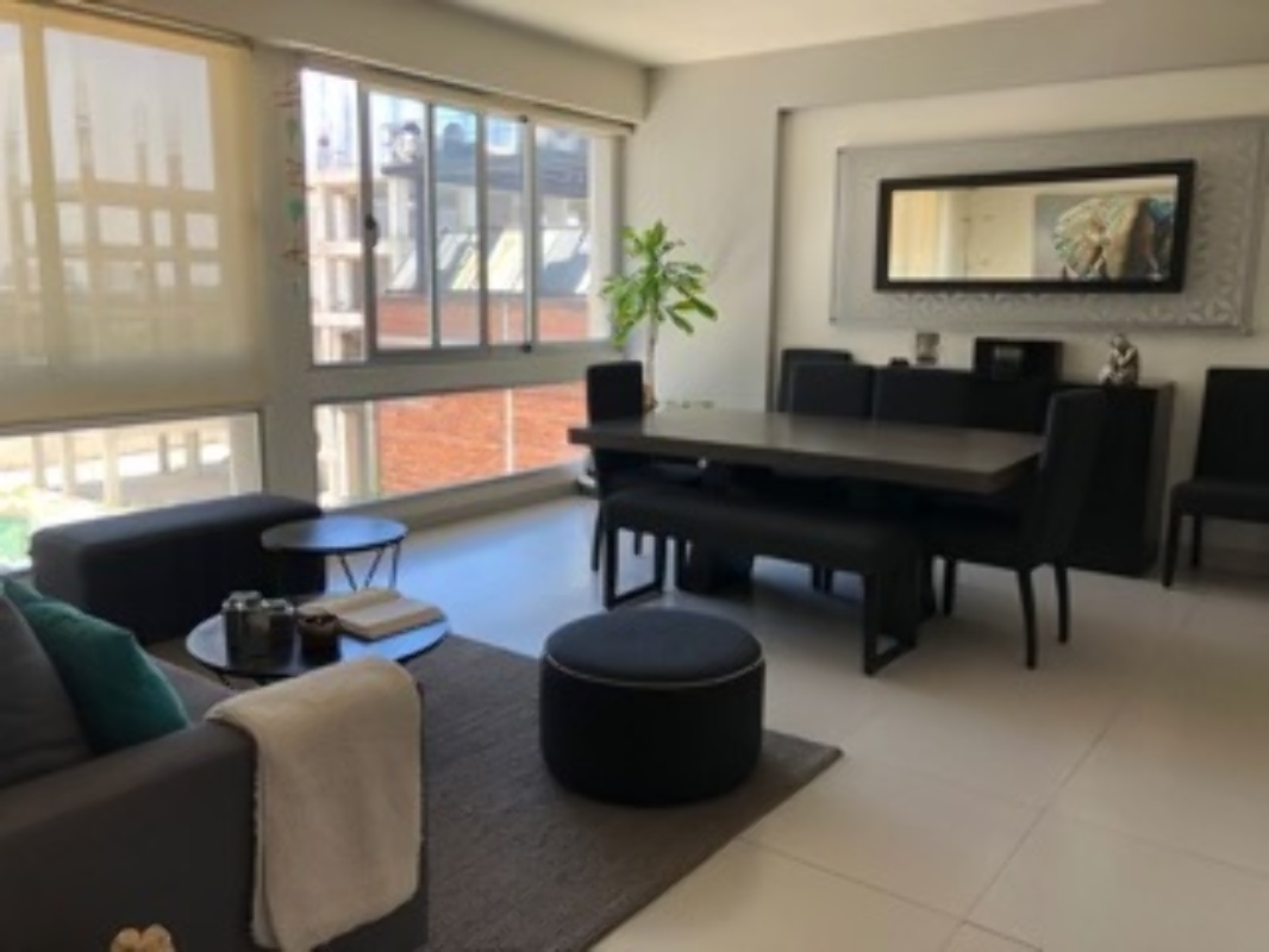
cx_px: 634
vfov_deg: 49.8
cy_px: 476
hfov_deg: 63.4
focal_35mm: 28
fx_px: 1027
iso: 25
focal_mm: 4
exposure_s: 1/120
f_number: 1.8
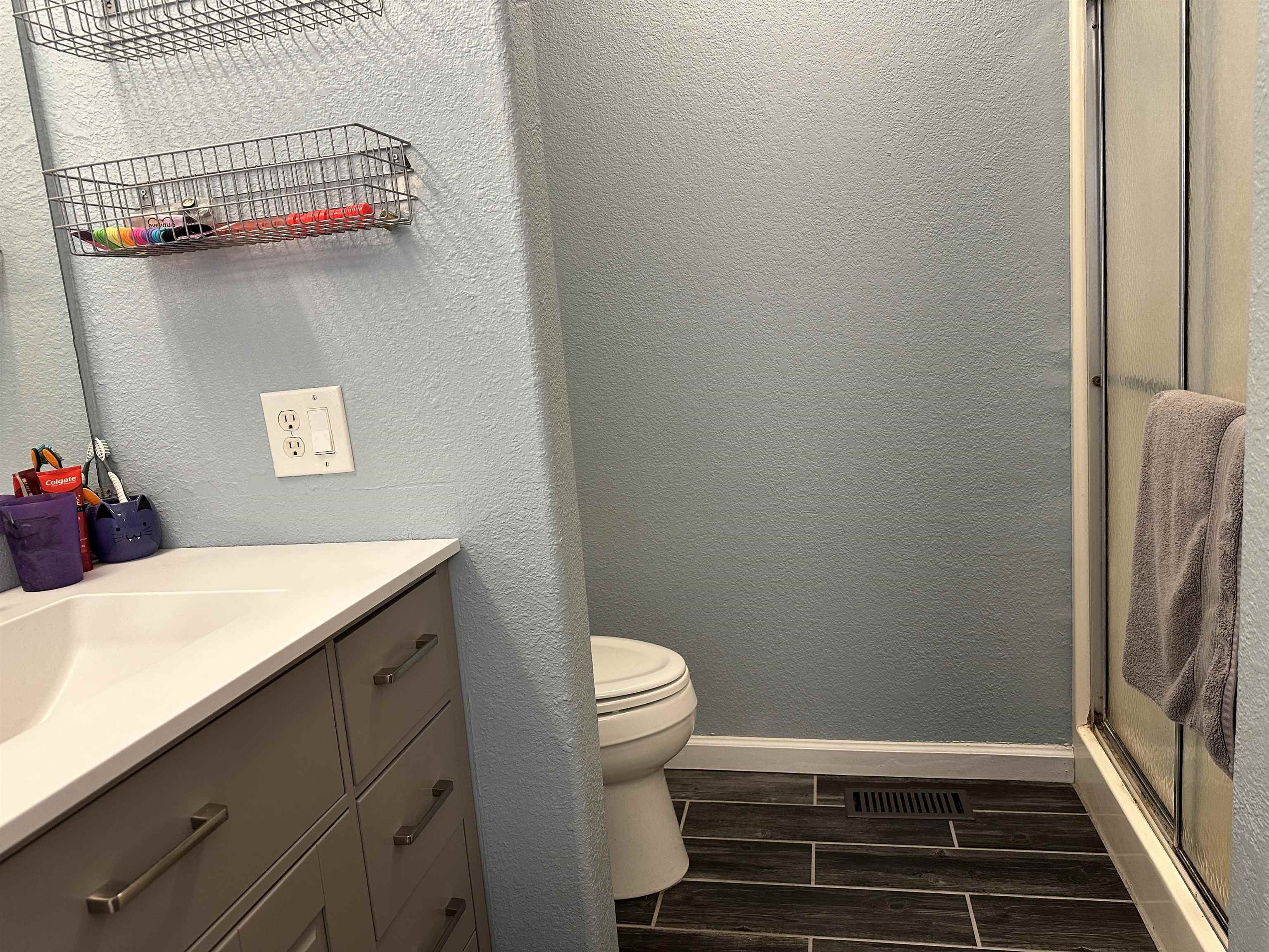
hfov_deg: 71.6
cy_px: 476
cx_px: 634
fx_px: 880
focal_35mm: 24
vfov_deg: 56.8
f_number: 1.78
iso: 200
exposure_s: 1/120
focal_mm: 6.86
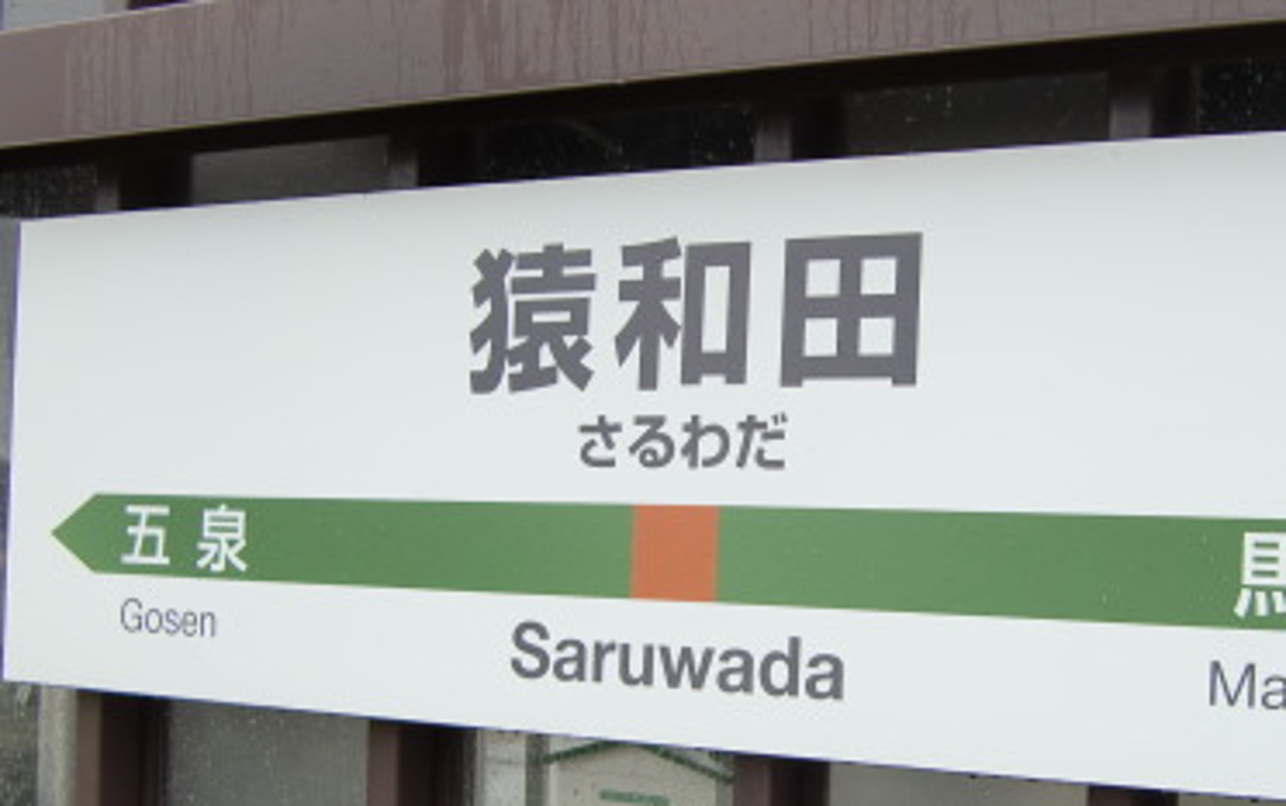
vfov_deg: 25.2
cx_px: 850
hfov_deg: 39.1
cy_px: 553
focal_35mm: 51
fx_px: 1789
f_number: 2.6
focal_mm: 4.9
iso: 64
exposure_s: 1/125
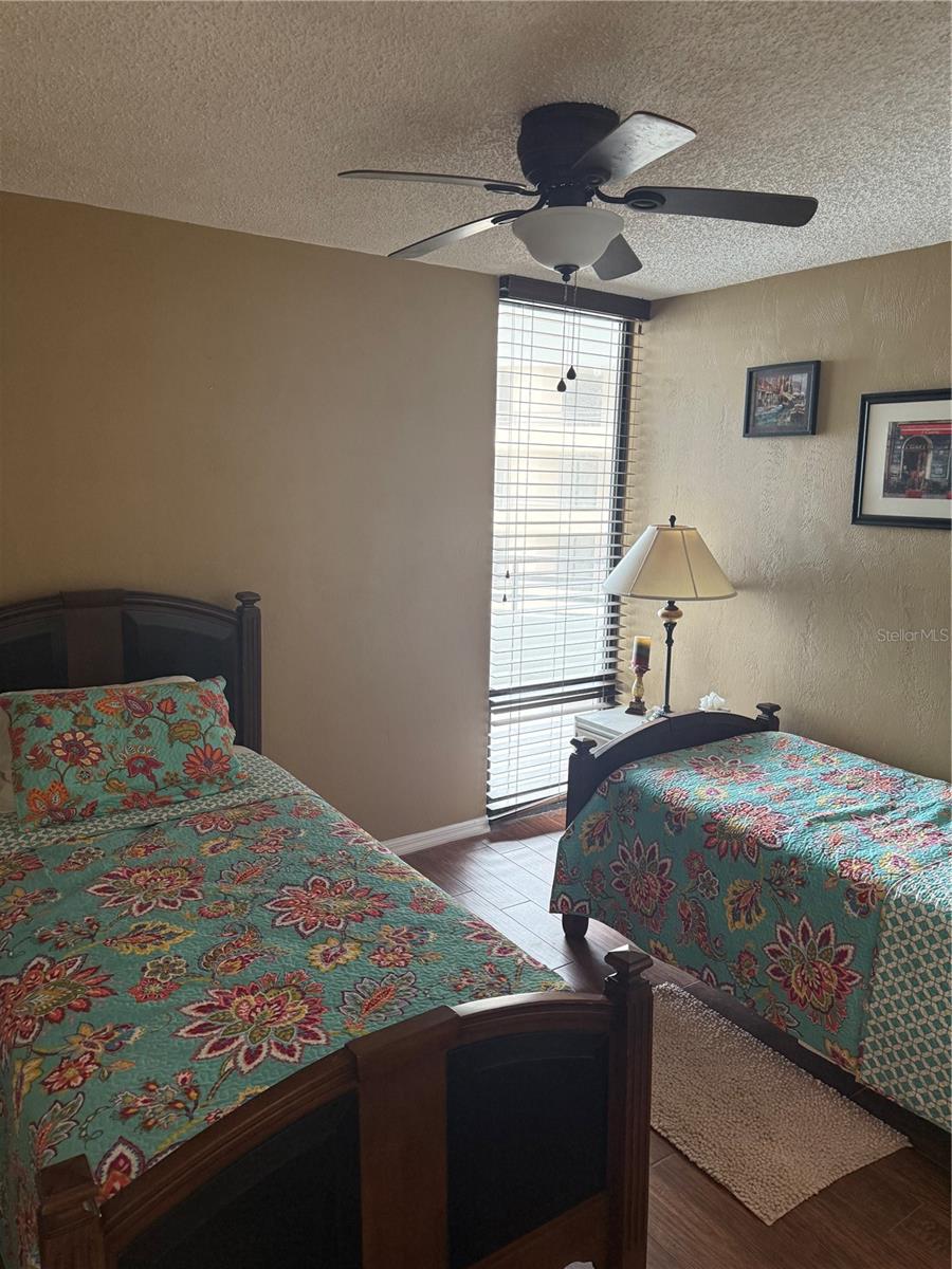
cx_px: 476
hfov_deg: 56.8
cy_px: 634
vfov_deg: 71.6
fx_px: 880
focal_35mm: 24
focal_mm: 6.76
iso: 250
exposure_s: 1/60
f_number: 1.78
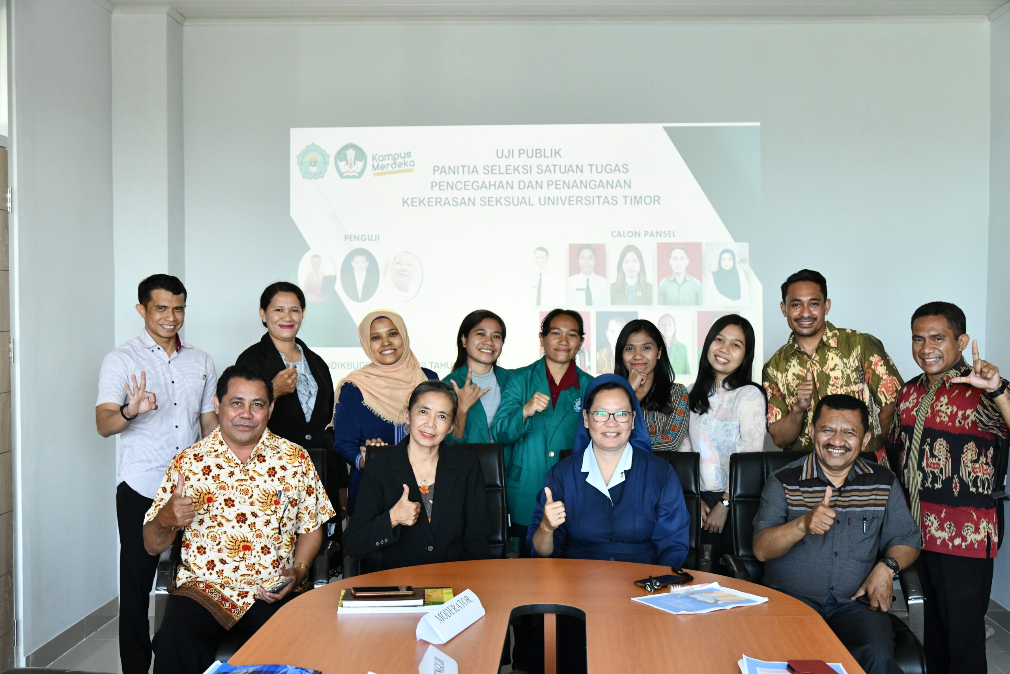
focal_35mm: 44
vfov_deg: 30.5
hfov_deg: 44.5
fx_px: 1234
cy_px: 337
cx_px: 505
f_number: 6.3
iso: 4000
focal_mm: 44
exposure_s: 1/160
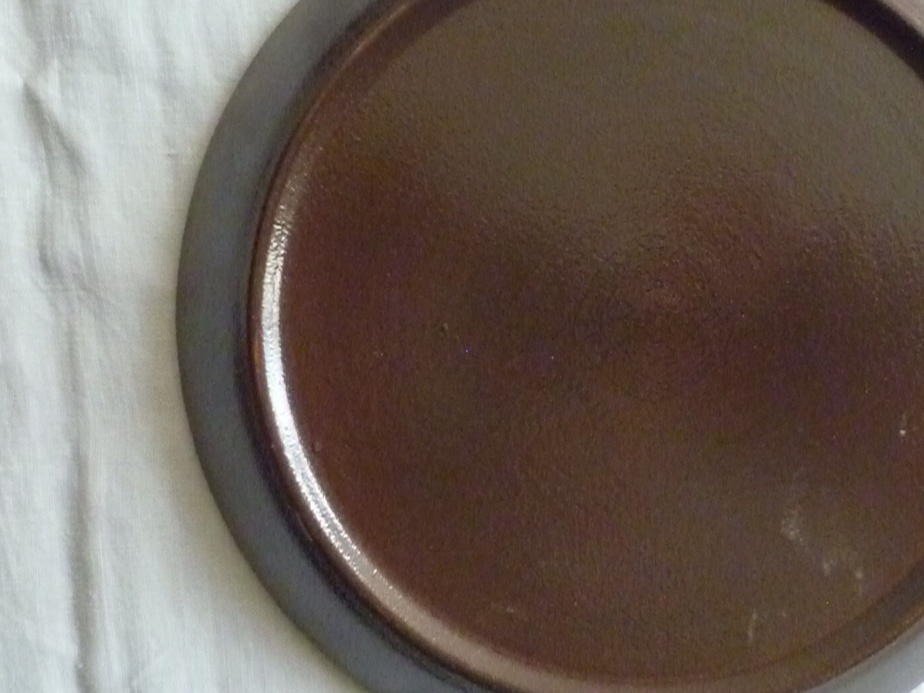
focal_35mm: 37
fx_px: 988
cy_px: 317
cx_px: 612
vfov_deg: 38.6
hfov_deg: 49.3
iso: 1600
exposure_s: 1/400
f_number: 2.8
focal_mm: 4.4
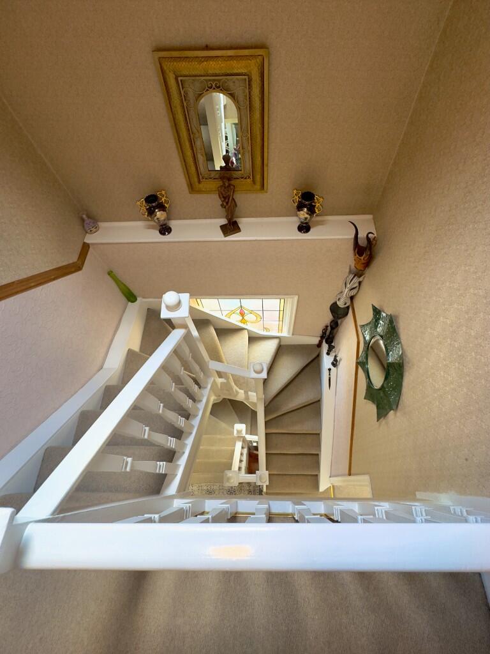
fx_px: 264
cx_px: 245
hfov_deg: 85.7
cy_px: 327
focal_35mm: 14
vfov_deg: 102.1
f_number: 2.2
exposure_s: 1/50
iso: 200
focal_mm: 2.22
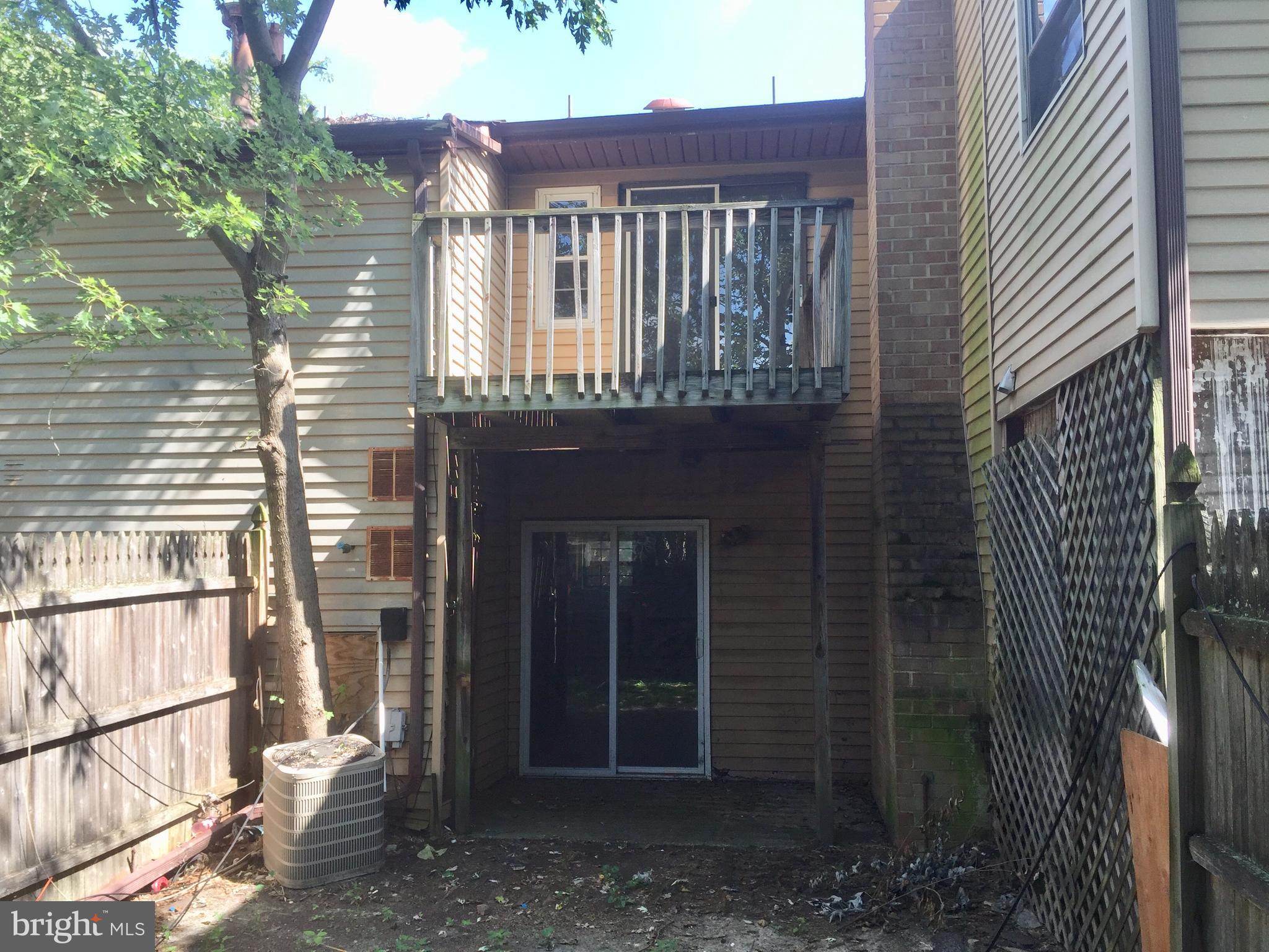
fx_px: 1063
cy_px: 476
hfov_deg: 61.7
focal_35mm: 29
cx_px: 634
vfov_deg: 48.2
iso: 32
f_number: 2.2
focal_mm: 4.15
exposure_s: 1/278
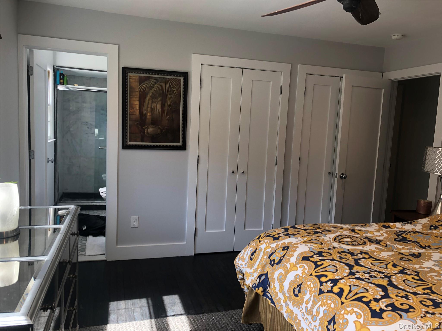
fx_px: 358
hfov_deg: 63.4
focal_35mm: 28
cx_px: 221
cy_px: 166
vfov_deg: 49.7
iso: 64
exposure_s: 1/120
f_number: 1.8
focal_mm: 4
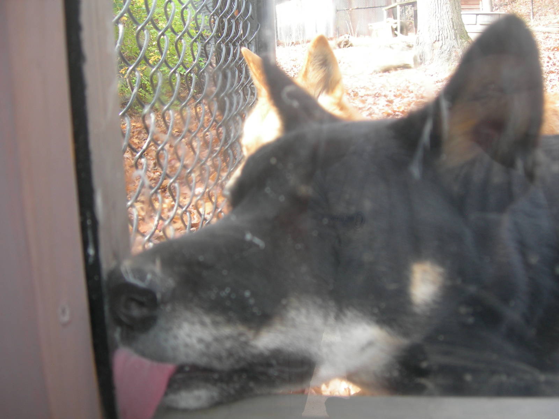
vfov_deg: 37.7
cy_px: 210
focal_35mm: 38
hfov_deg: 49.0
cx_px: 280
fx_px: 614
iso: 50
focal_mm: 7.8
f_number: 2.8
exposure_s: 1/28.7
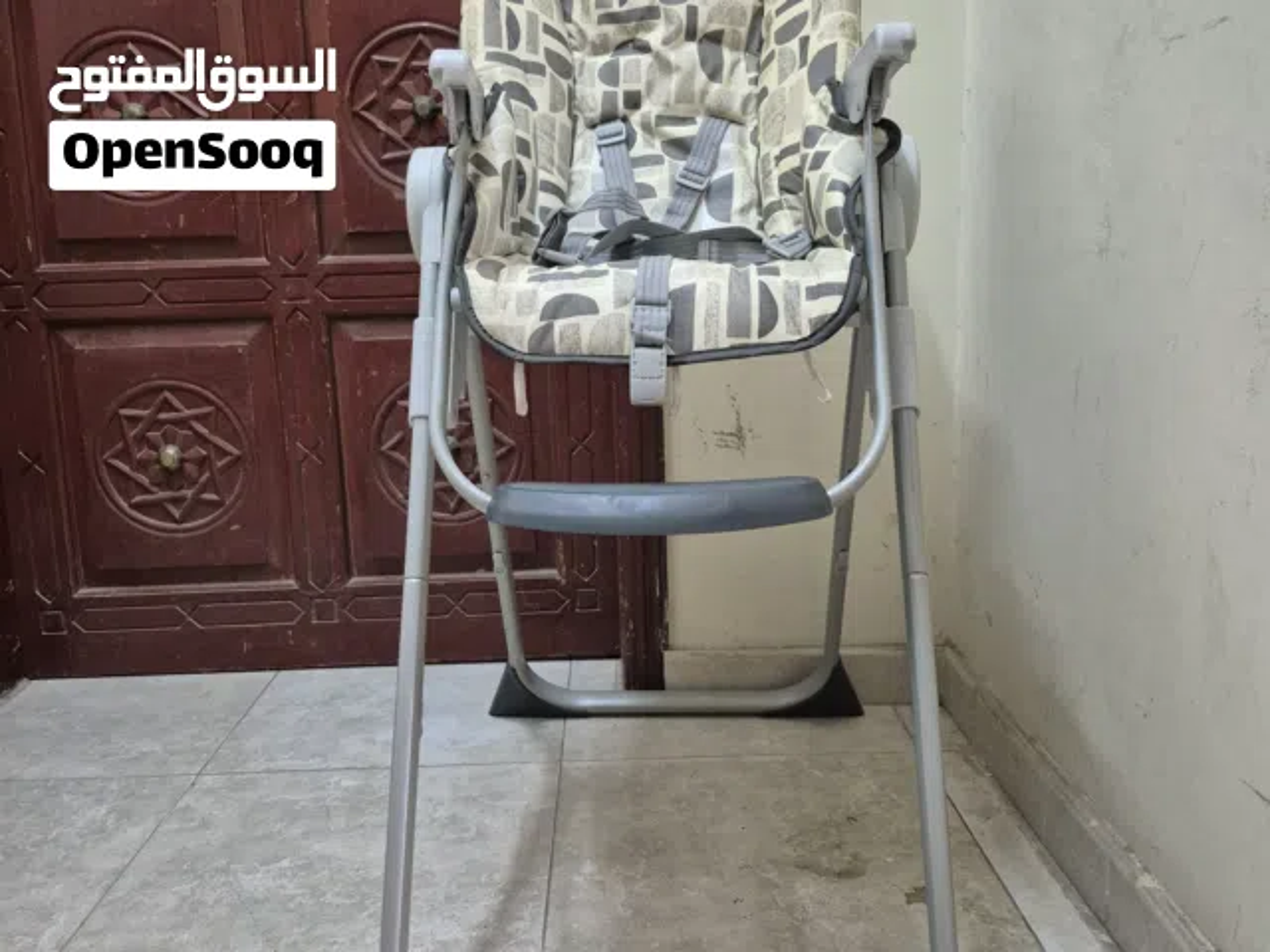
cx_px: 635
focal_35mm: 23
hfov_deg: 73.9
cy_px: 476
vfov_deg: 58.9
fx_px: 844
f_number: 1.8
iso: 1250
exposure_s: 1/100
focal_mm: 5.4
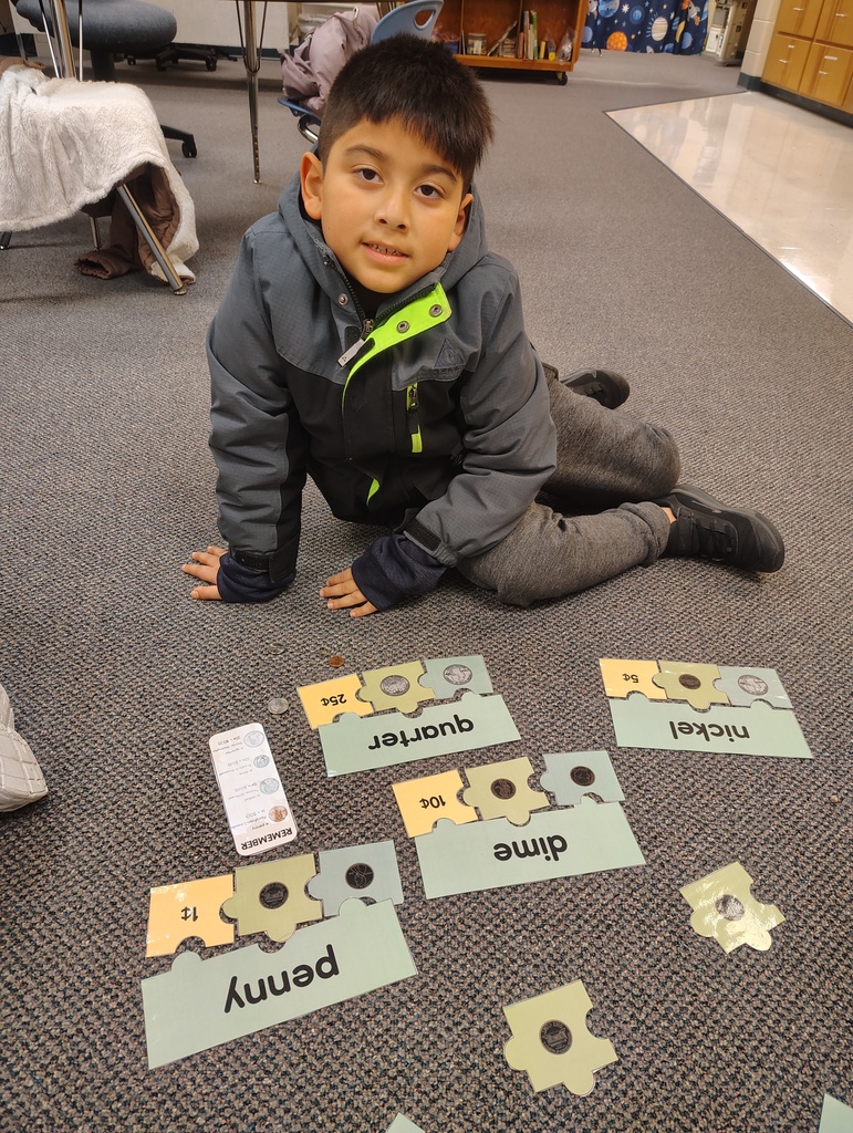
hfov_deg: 56.9
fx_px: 787
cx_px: 426
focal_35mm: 24
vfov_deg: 71.5
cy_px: 566
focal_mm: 5.56
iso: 863
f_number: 1.8
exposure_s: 1/60
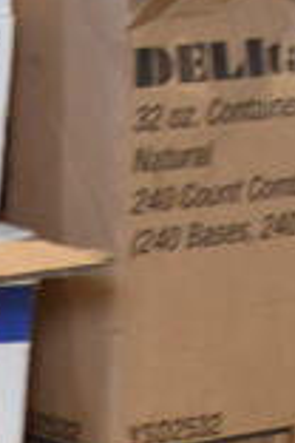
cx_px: -406
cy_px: 754
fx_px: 2273
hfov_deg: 7.0
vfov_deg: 10.6
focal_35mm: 185
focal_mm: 21
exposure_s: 1/30
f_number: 4
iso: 400
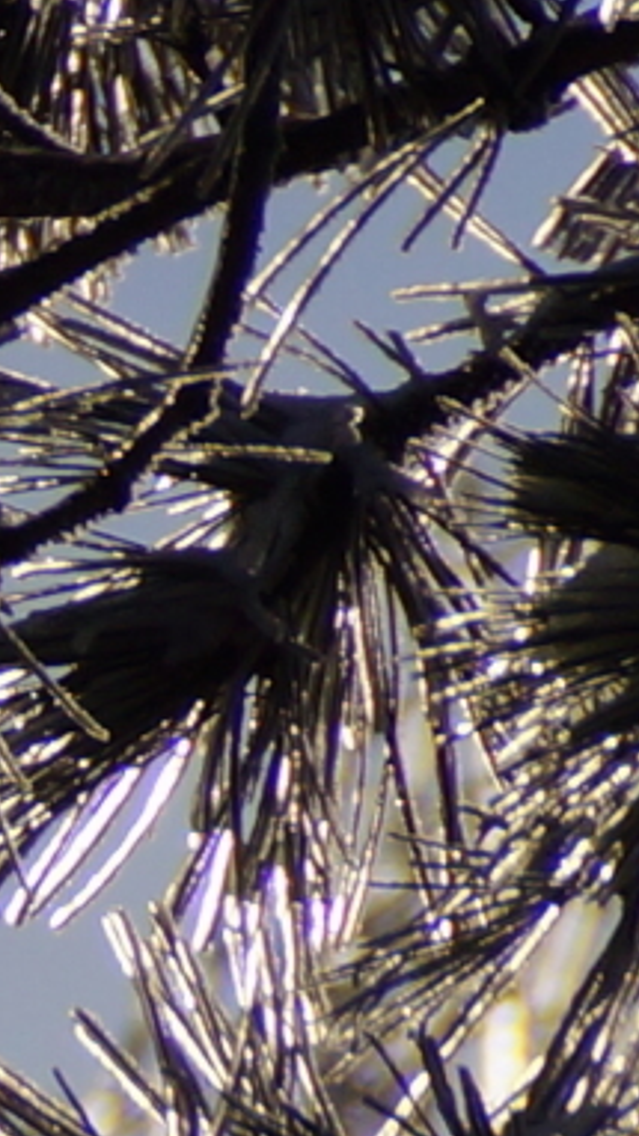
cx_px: -664
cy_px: 663
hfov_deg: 1.2
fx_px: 30892
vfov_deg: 2.1
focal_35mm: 1026
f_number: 7.1
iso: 100
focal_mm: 250
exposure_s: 1/400
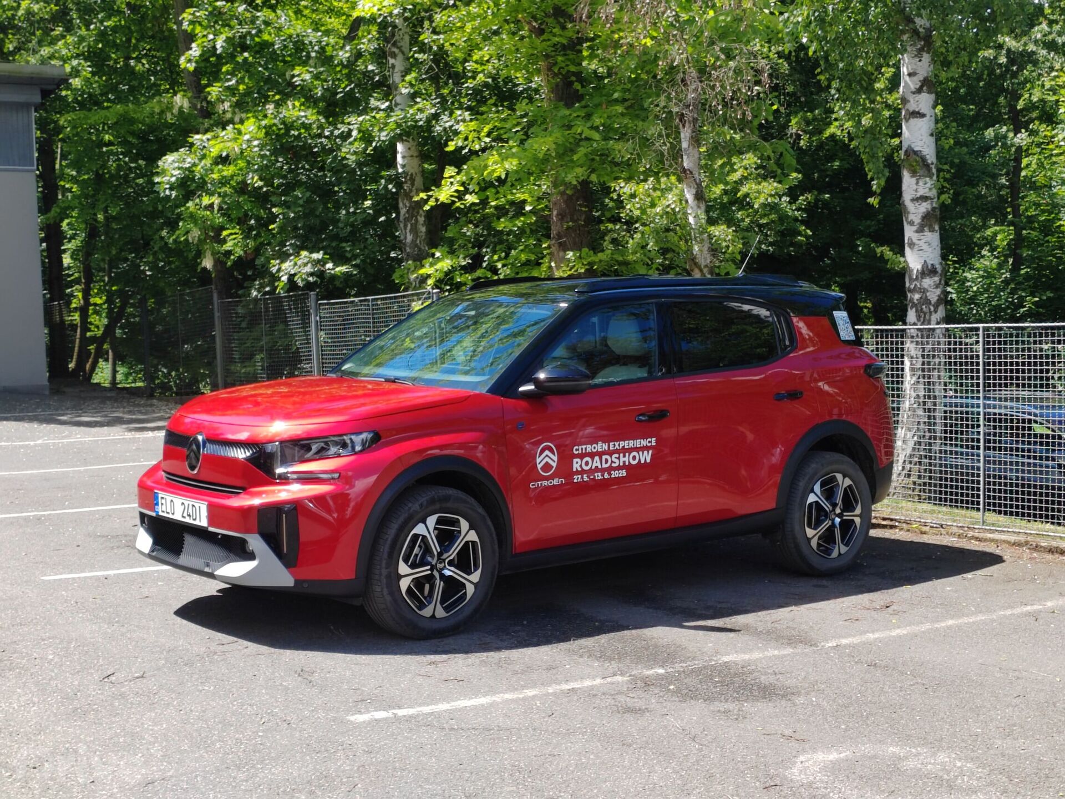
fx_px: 1661
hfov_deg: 35.5
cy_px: 400
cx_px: 532
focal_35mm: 54
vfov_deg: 27.0
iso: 100
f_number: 1.9
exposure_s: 1/500
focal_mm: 5.52
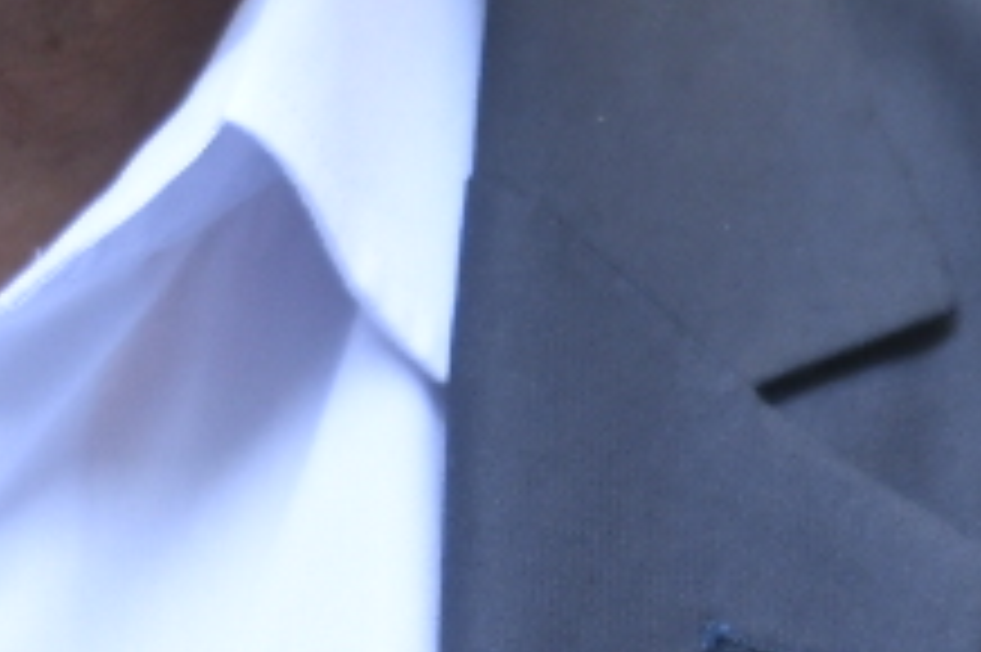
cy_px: -472
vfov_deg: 0.9
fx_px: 40543
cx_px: -234
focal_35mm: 1489
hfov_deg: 1.4
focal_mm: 200
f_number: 2.8
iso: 1000
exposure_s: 1/640
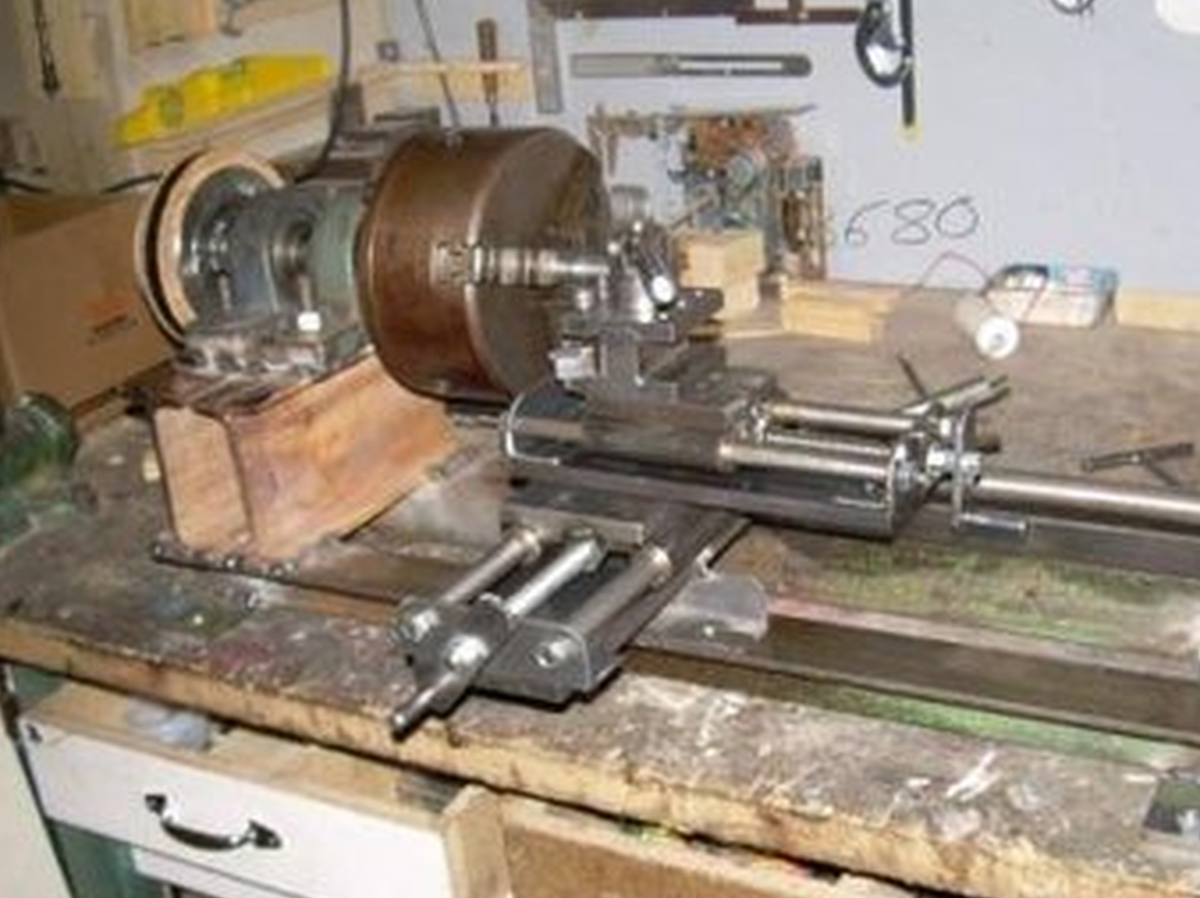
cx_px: 667
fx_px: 1559
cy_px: 465
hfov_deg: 42.0
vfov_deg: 32.1
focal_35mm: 45
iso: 59
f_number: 2.8
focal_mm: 6.3
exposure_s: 1/60
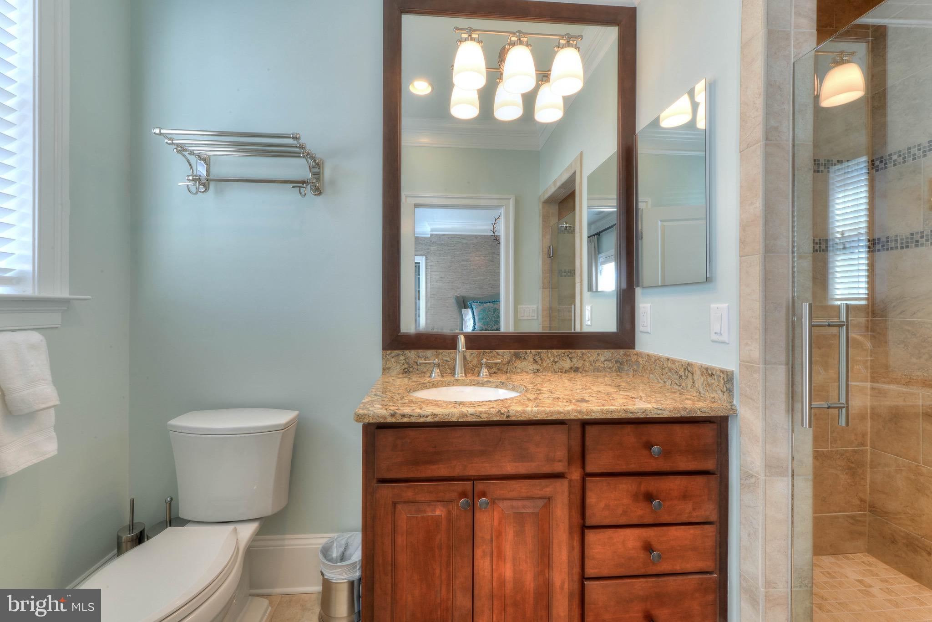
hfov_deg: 104.2
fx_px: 362
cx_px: 466
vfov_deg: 81.2
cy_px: 311
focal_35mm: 14
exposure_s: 2.5
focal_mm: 14
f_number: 22
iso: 100
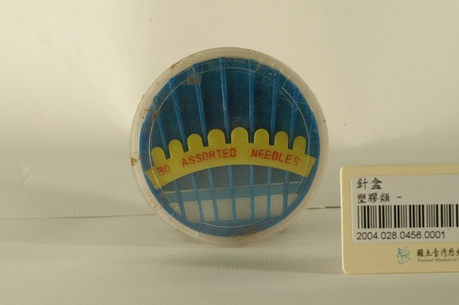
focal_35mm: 90
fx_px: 1146
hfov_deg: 22.6
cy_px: 152
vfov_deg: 15.1
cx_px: 230
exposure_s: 1/60
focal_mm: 60
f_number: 10
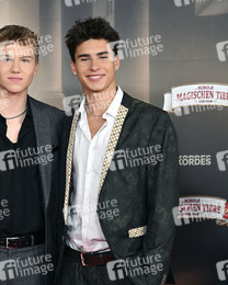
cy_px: 130
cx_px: -4
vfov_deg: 19.0
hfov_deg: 15.0
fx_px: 852
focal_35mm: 101
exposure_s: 1/160
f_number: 6.3
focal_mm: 62
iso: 800
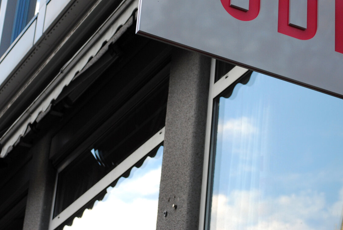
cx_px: 142
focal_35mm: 125
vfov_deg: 11.0
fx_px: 1192
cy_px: 41
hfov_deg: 16.4
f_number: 5.3
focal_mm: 48
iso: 200
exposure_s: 1/125
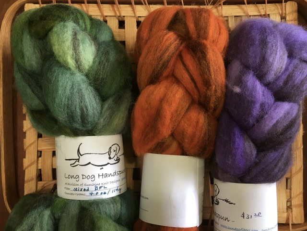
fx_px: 257
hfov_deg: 61.7
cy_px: 116
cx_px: 154
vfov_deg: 48.2
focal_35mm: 29
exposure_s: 1/30
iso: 64
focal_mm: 4.15
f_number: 2.2
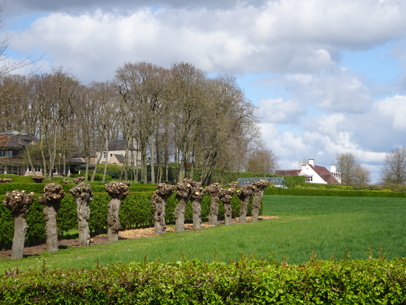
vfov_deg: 14.1
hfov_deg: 18.7
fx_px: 1232
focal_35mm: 105
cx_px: 203
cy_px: 152
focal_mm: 17.97
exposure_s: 1/500
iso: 80
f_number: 5
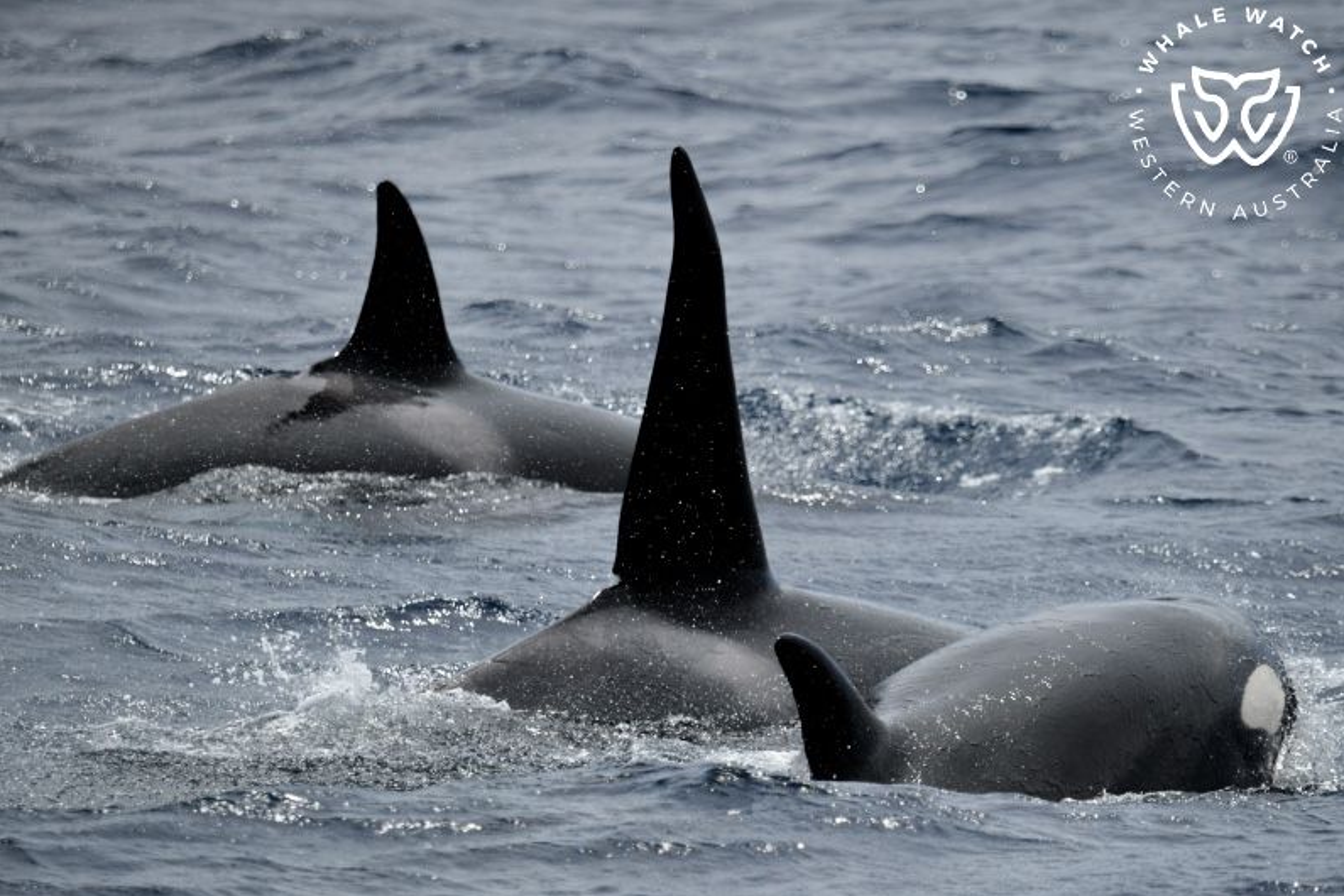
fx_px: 18031
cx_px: 673
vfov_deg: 2.8
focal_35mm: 483
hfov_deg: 4.3
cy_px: 449
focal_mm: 480
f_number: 6.3
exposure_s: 1/8000
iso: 800
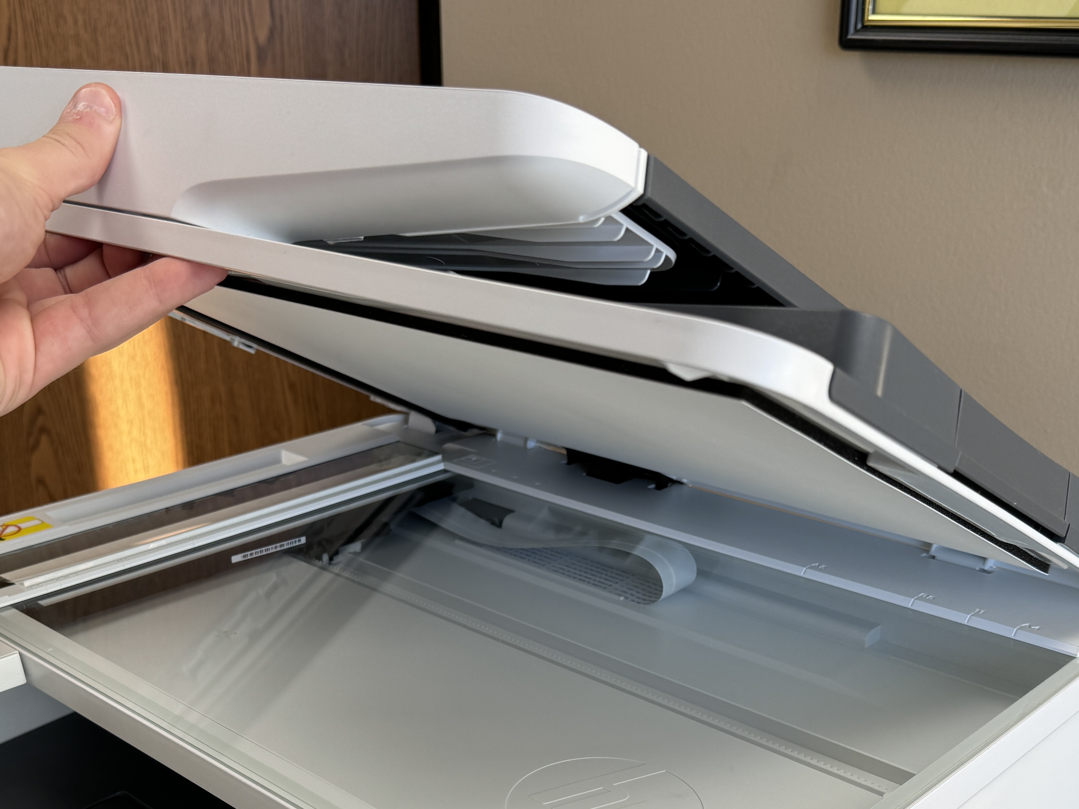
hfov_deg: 43.8
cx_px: 503
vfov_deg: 32.9
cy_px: 621
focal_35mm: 43
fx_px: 1340
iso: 64
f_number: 1.78
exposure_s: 1/120
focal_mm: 6.86
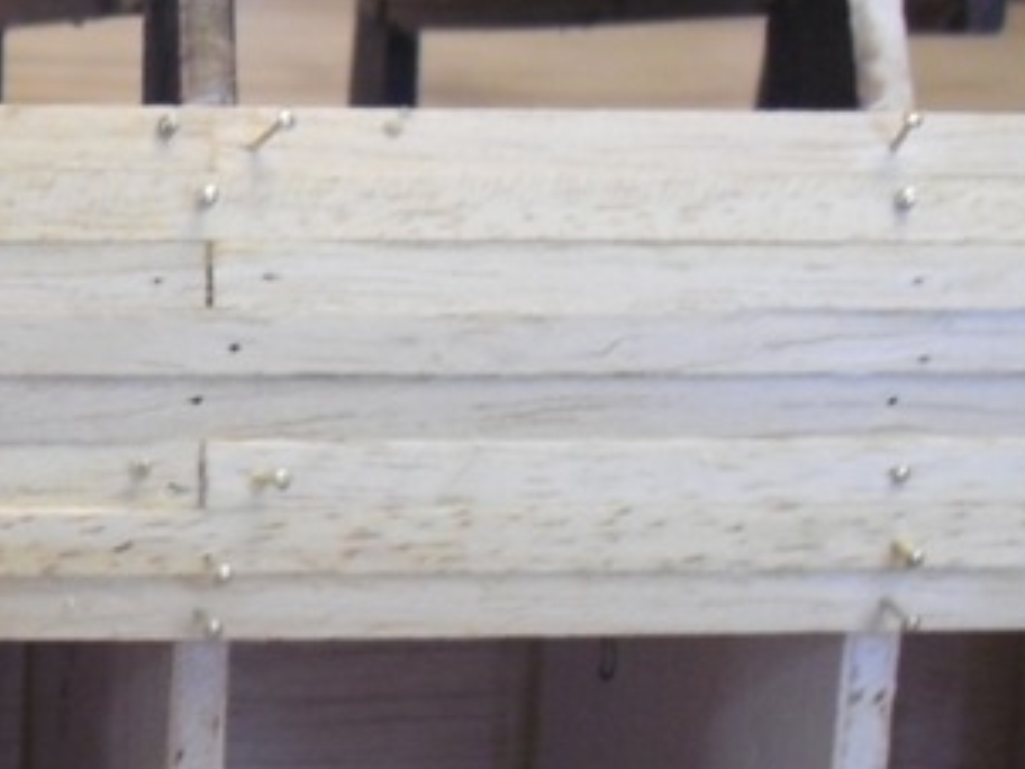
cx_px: -169
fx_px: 2961
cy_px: 594
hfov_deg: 18.7
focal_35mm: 100
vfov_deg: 14.7
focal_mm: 6.2
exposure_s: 1/13
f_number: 2.8
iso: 200
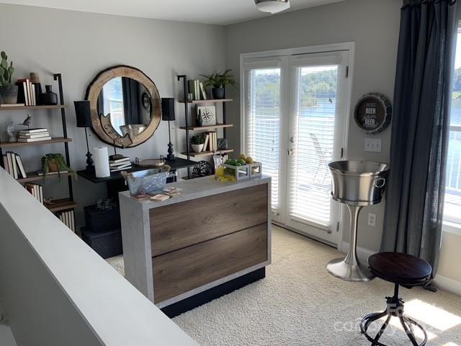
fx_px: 386
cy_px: 173
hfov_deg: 61.7
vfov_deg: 48.2
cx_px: 230
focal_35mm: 29
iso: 25
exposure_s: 1/122
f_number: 1.8
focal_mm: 3
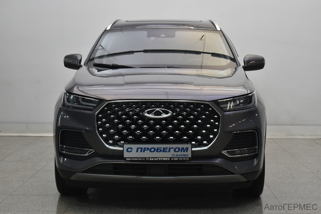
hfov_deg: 29.2
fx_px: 616
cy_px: 107
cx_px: 160
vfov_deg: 19.8
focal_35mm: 69
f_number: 5.3
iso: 1000
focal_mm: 46
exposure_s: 1/80
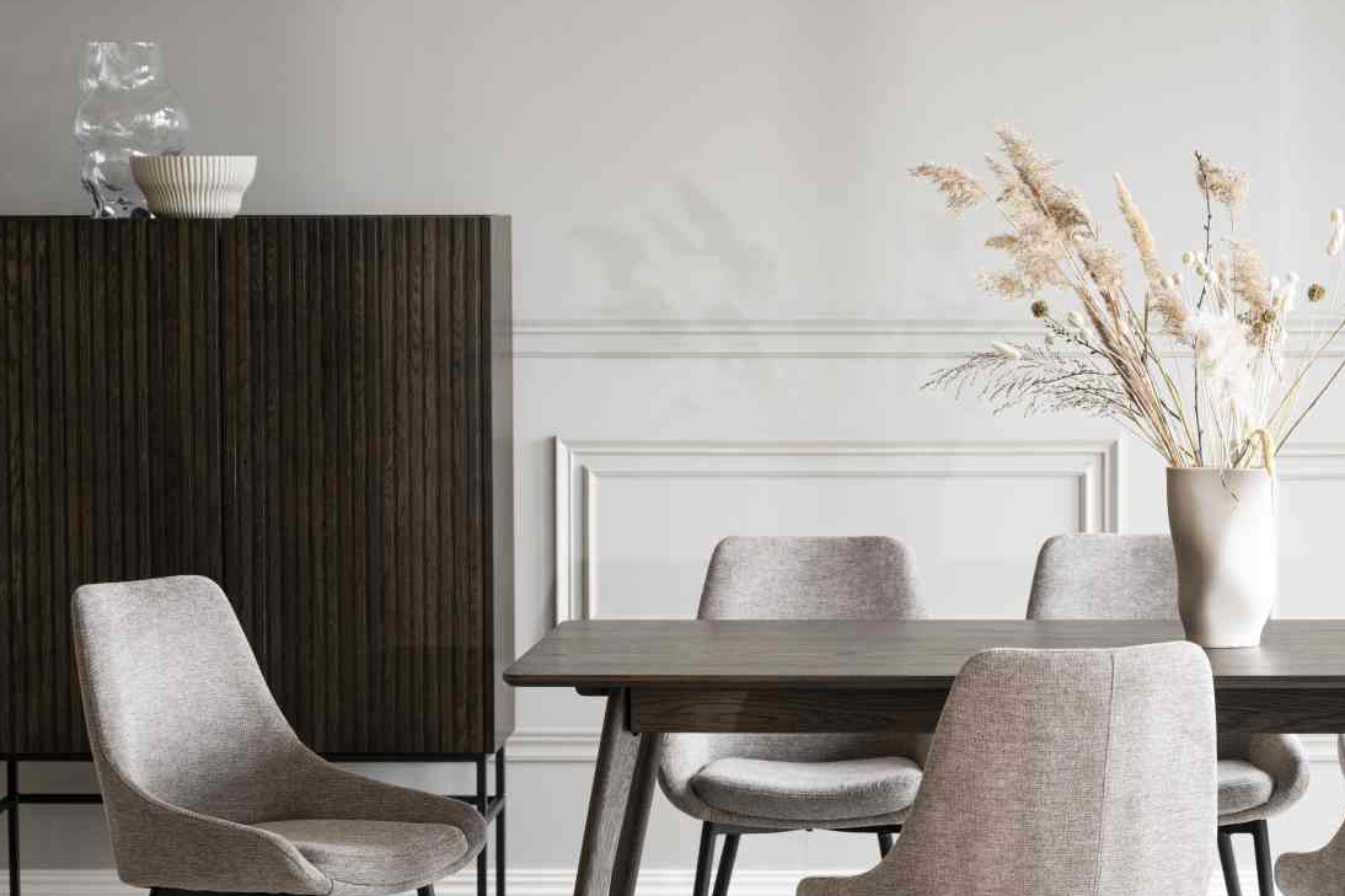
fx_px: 4781
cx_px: 788
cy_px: 588
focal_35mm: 128
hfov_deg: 16.0
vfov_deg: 10.7
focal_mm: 70
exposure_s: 1/30
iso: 640
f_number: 4
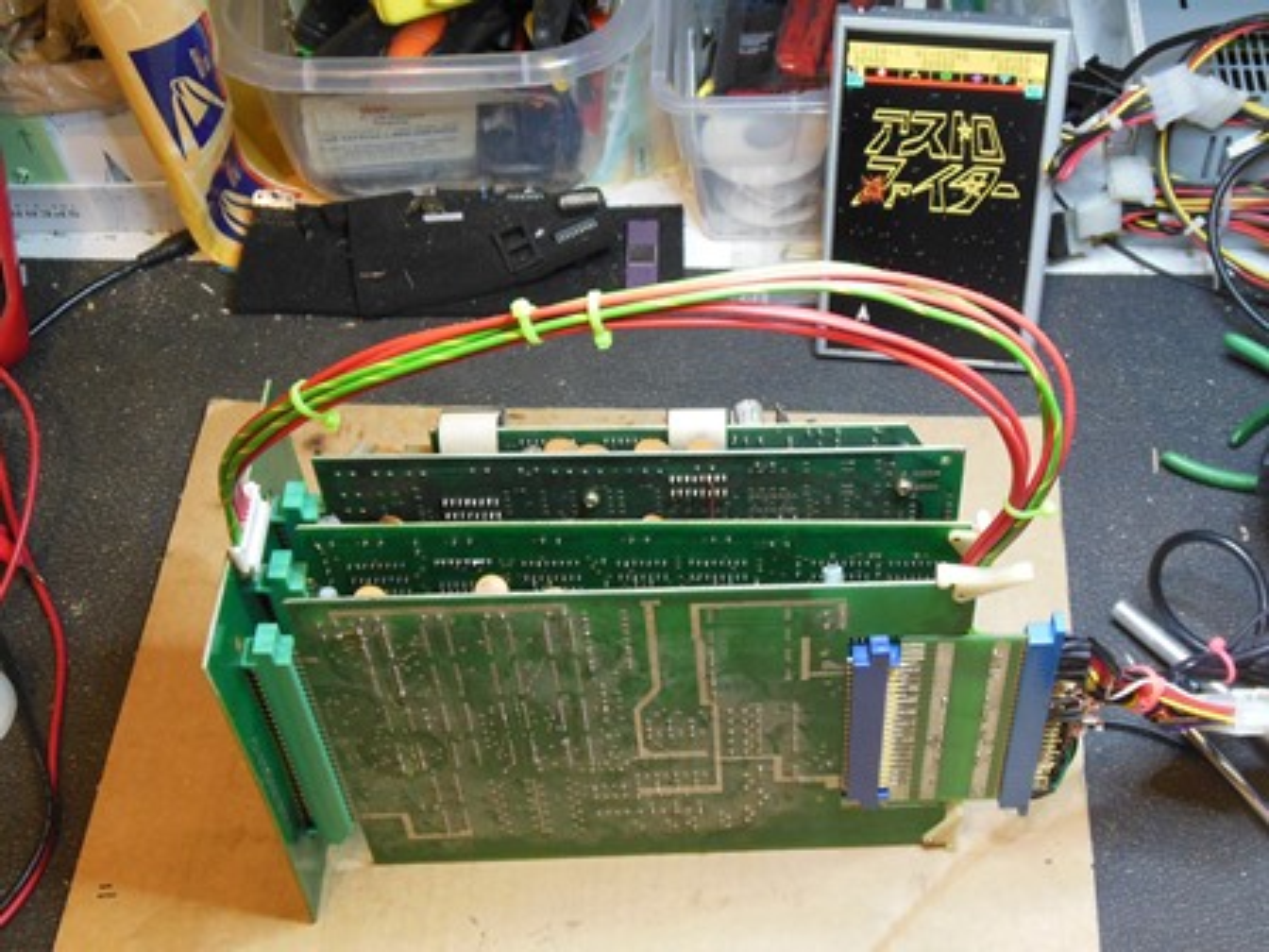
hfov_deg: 43.9
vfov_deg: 33.6
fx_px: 1576
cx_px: 634
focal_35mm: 43
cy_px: 476
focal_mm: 7.7
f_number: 3.8
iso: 400
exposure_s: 1/15
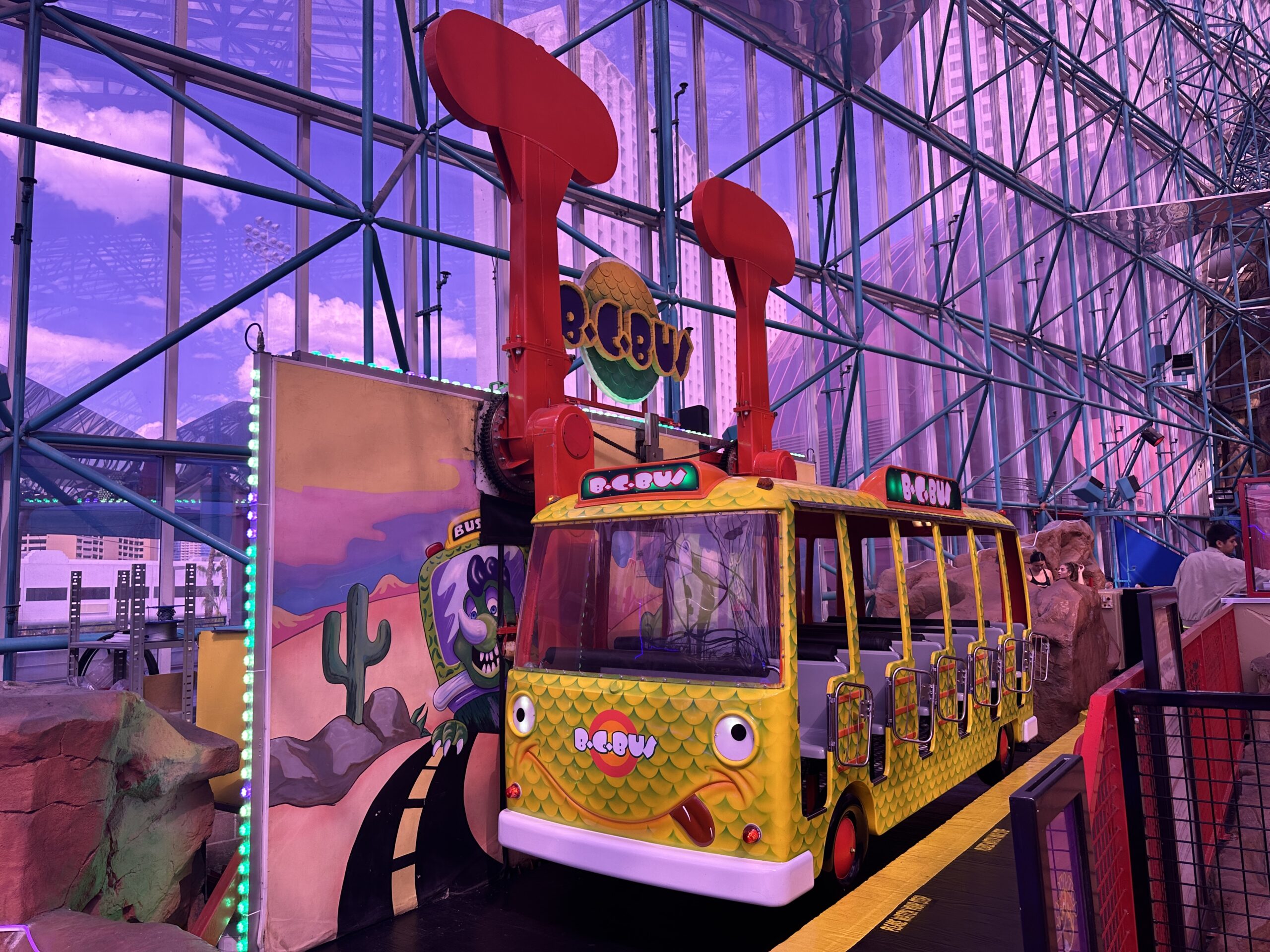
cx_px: 635
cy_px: 476
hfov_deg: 71.6
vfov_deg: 56.8
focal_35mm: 24
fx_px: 881
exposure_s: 1/120
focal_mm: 6.86
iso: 80
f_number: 1.78
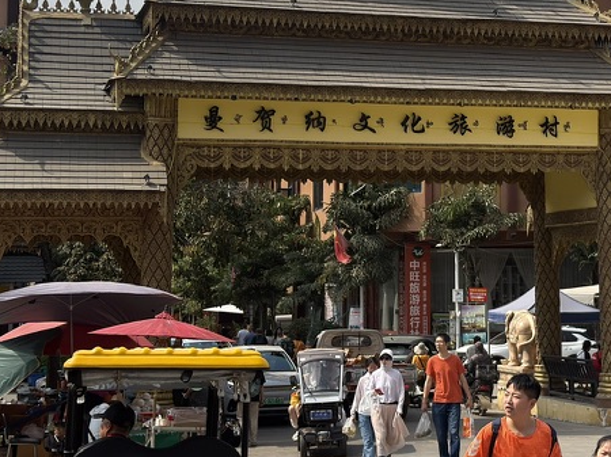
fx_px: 1447
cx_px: 433
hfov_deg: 23.7
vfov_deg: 17.9
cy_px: 114
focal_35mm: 82
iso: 64
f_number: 1.78
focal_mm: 6.76
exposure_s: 1/2941
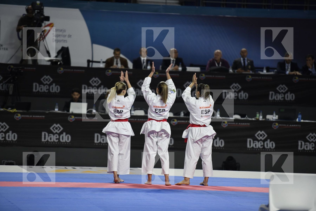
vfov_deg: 6.9
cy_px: 106
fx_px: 1755
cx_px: 158
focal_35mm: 200
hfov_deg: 10.3
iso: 800
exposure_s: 1/800
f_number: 2.8
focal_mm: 200
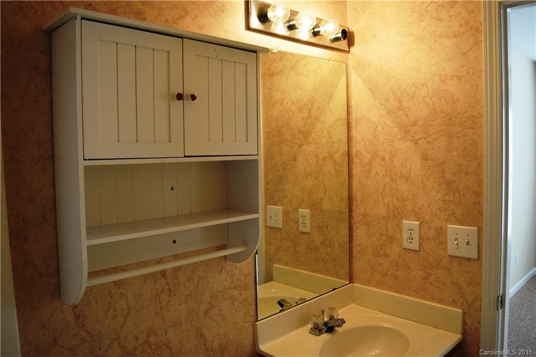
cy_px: 178
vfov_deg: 47.9
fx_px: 402
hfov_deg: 67.4
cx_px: 268
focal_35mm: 27
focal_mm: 18
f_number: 4.5
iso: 400
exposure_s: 1/80
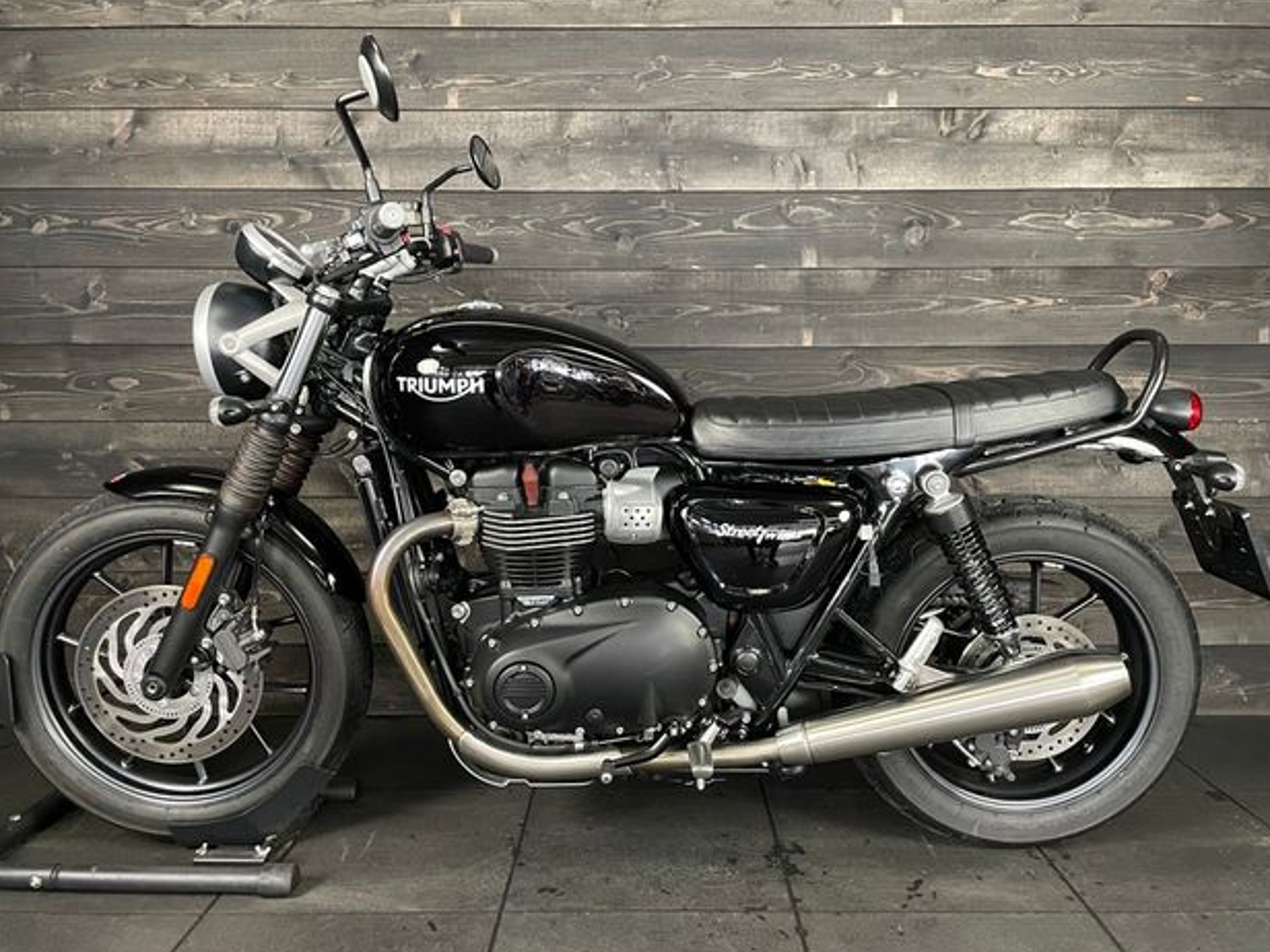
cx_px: 639
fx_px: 991
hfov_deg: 65.3
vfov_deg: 51.4
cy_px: 484
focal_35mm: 27
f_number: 1.6
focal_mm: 4.2
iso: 640
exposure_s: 1/33
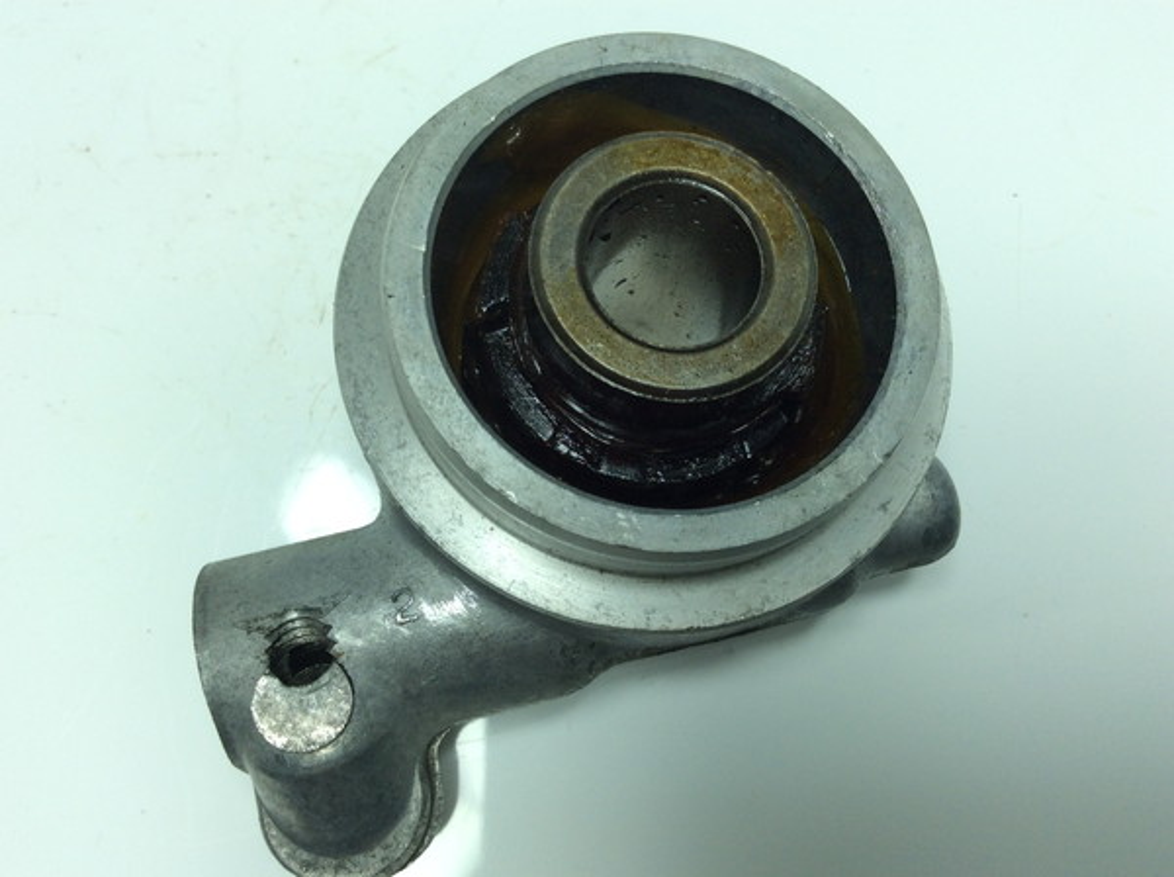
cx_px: 587
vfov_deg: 44.0
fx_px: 1084
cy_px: 438
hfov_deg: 56.9
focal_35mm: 32
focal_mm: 3.3
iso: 32
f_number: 2.4
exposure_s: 1/327
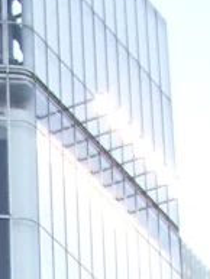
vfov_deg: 7.6
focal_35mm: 232
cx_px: -232
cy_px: 776
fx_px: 1875
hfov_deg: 6.2
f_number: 2.6
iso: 100
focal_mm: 5.8
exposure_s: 1/100
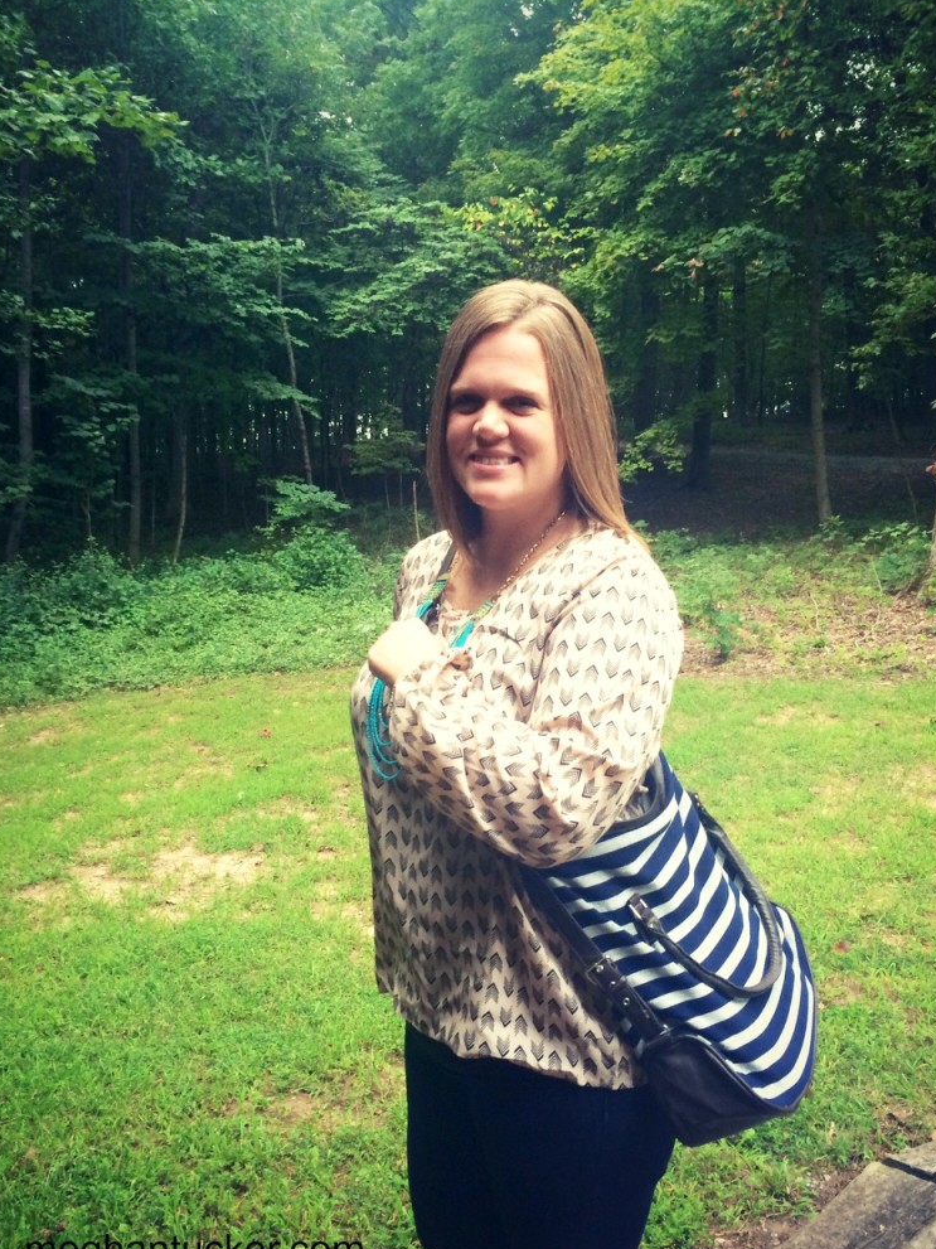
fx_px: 1118
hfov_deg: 45.4
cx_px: 477
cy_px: 640
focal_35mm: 31
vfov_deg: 58.3
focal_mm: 4.12
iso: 100
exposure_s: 1/30
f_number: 2.2
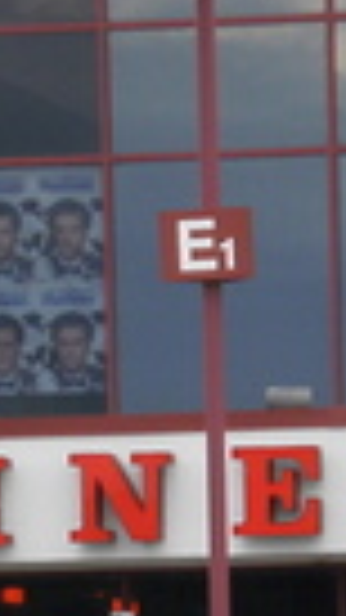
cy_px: 620
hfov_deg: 2.8
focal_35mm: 439
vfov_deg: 4.9
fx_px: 7165
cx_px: 283
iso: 100
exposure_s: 1/125
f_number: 5.1
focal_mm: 14.3
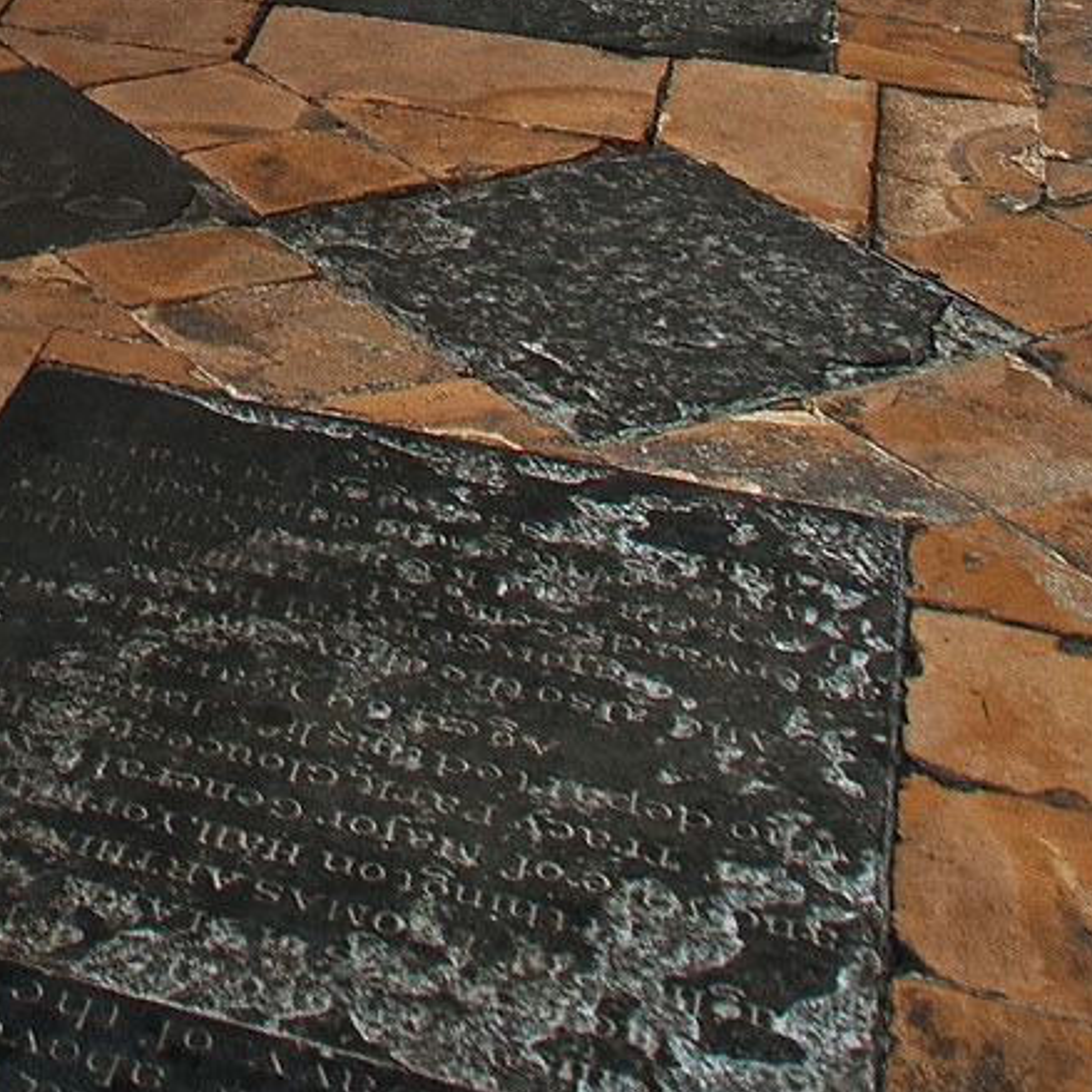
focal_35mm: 79
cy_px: -1050
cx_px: -433
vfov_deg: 16.8
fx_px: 2820
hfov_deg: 19.7
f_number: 6.3
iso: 640
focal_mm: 17
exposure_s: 1/25
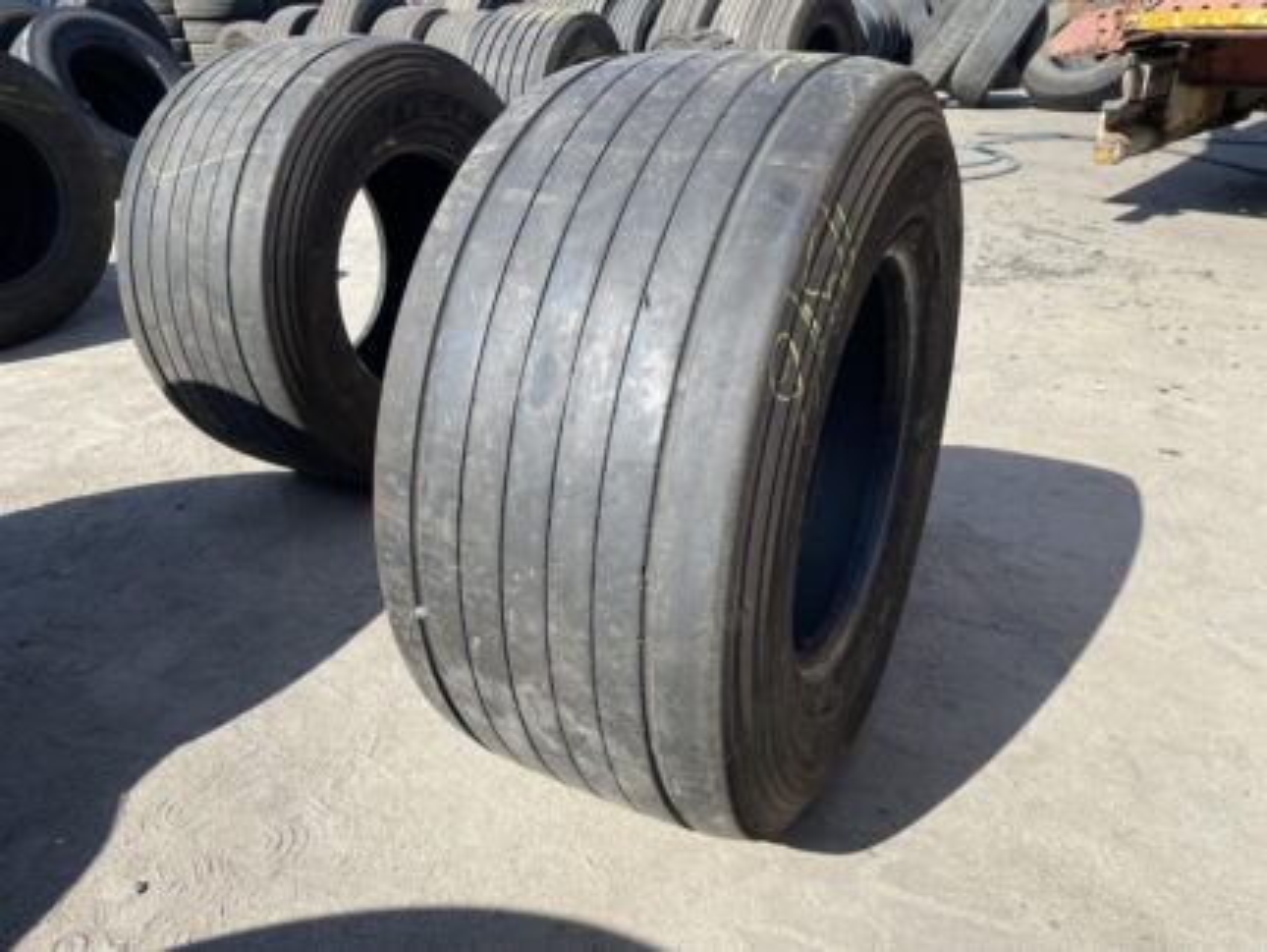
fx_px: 952
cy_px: 476
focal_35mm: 26
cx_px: 634
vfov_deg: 53.1
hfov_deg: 67.3
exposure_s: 1/1742
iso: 32
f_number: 1.6
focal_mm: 4.2
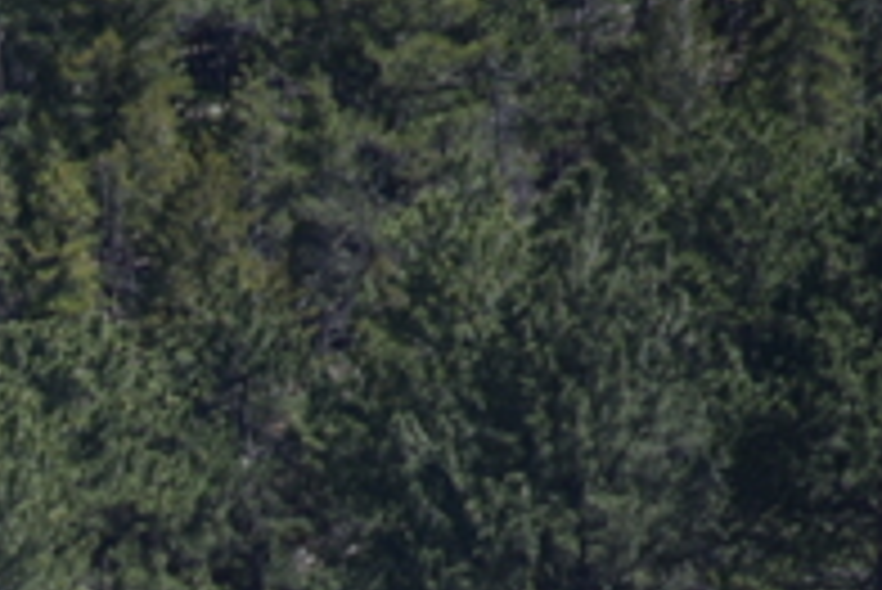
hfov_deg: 1.1
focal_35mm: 1957
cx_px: -1616
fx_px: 47980
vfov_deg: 0.7
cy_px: 1648
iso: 200
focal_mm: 300
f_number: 5.6
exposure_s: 1/640
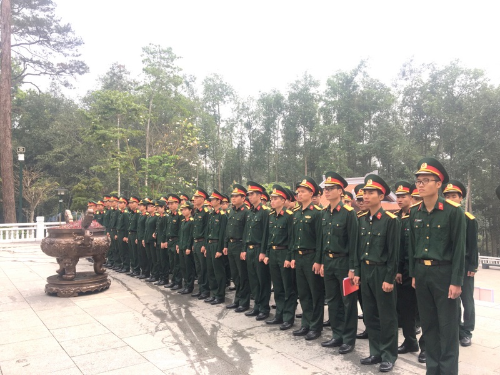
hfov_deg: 61.7
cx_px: 250
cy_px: 188
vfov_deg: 48.2
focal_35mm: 29
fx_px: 419
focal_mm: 4.15
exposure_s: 1/100
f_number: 2.2
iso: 32
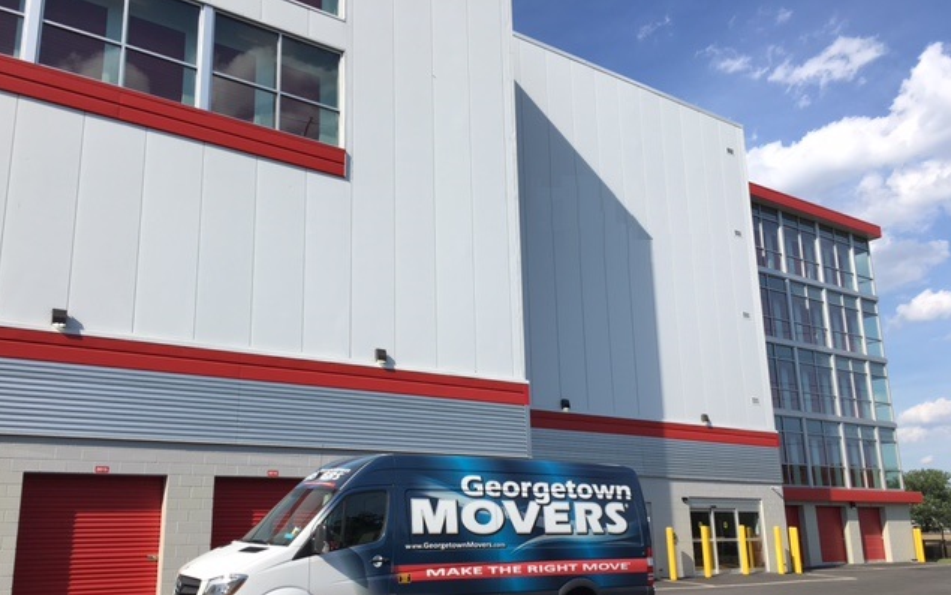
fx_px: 804
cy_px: 354
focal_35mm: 31
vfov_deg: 40.4
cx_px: 473
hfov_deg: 61.2
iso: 25
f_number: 2.2
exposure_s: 1/1326
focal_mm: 4.15
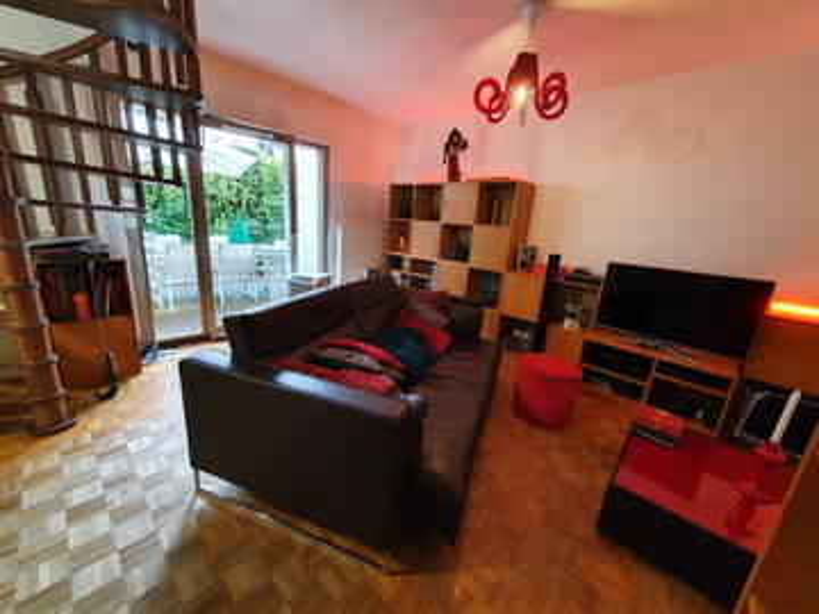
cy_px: 307
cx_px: 410
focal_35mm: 13
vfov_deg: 89.9
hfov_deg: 106.2
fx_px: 308
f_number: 2.2
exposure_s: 1/50
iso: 400
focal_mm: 1.8
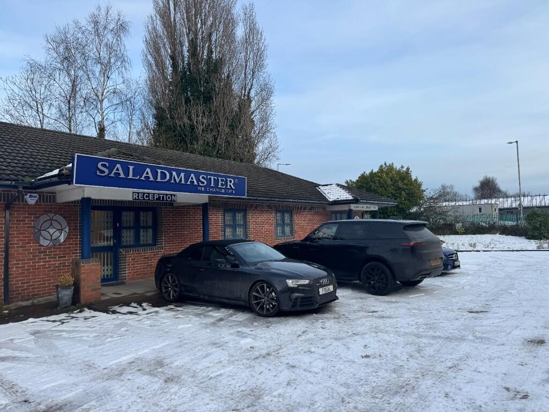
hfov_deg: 71.6
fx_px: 381
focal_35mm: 24
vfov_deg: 56.8
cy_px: 206
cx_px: 274
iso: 80
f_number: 1.78
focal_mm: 6.76
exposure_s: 1/1597
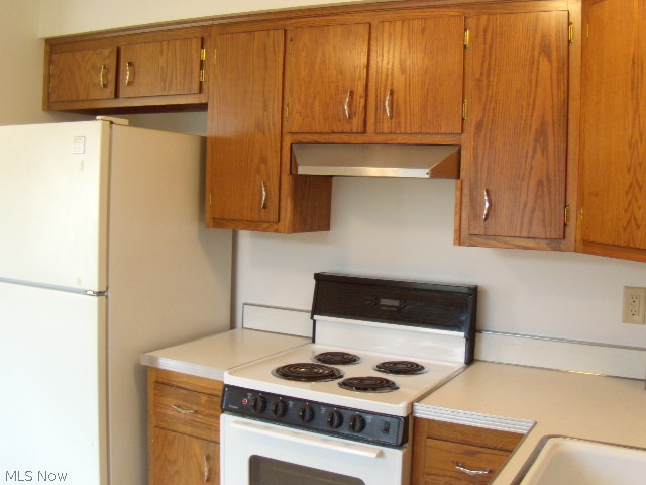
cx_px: 323
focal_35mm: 36
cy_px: 242
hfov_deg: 51.4
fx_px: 672
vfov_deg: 39.7
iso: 400
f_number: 3.6
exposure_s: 1/40
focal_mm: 6.4
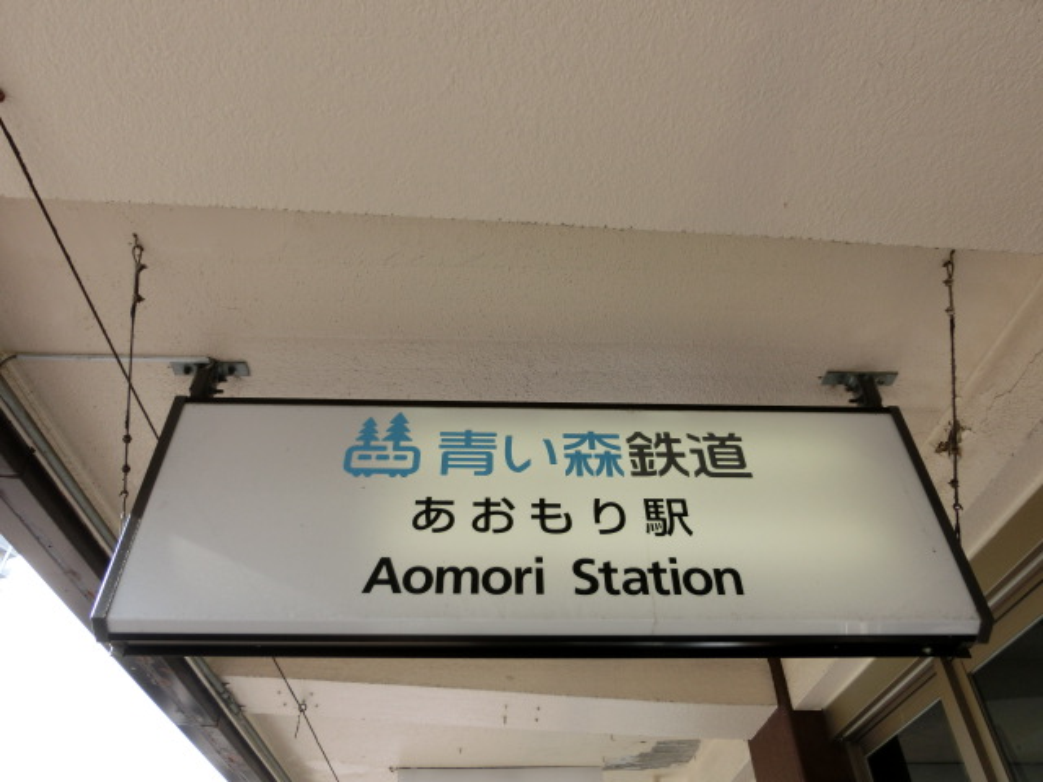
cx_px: 522
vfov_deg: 54.9
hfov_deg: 69.4
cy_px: 391
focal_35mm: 25
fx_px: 753
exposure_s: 1/160
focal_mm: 4.5
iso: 80
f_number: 3.5
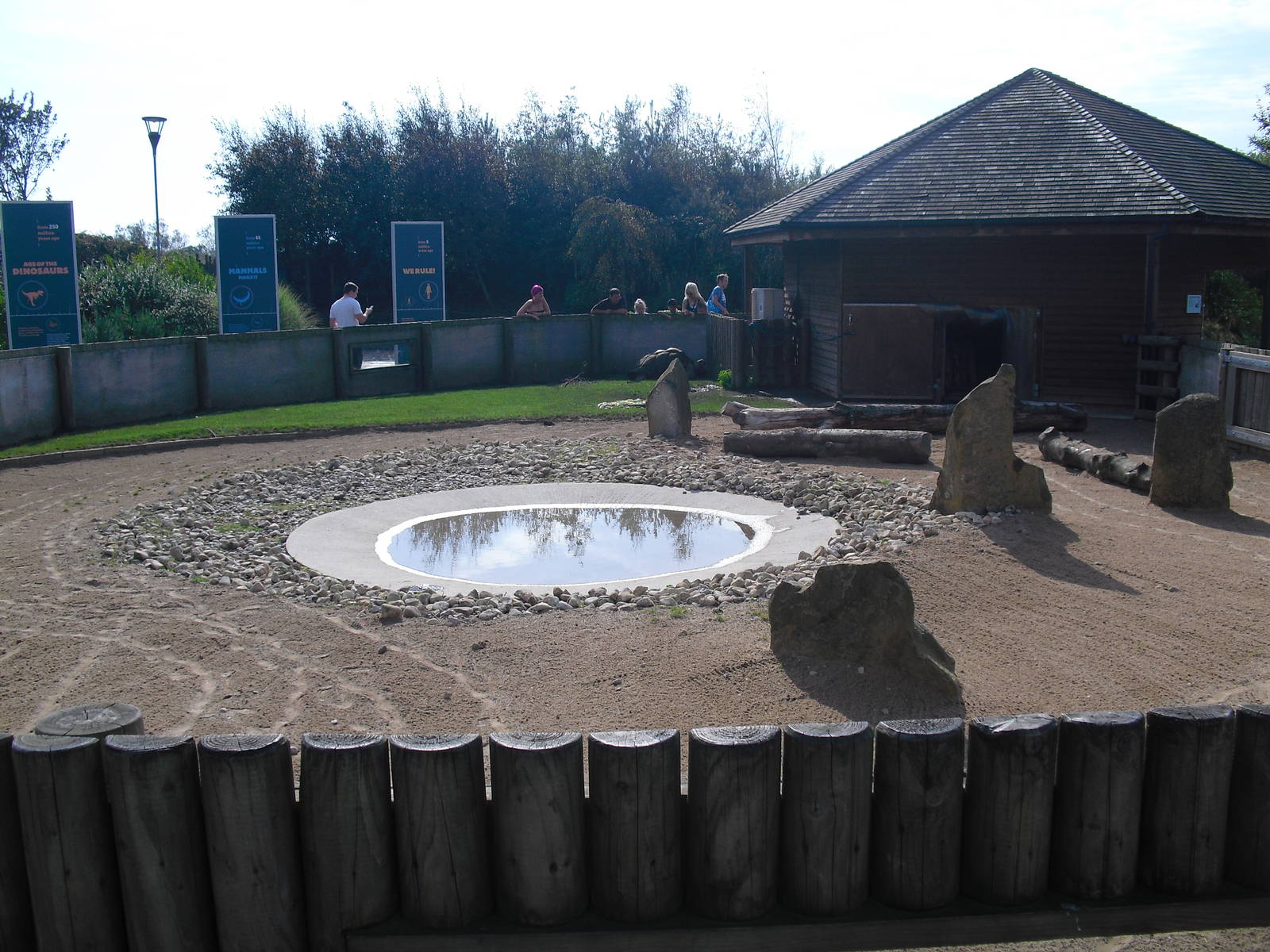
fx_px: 1321
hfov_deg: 51.4
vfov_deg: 39.7
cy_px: 476
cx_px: 635
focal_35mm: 36
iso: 64
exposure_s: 1/160
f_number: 7.8
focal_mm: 6.3
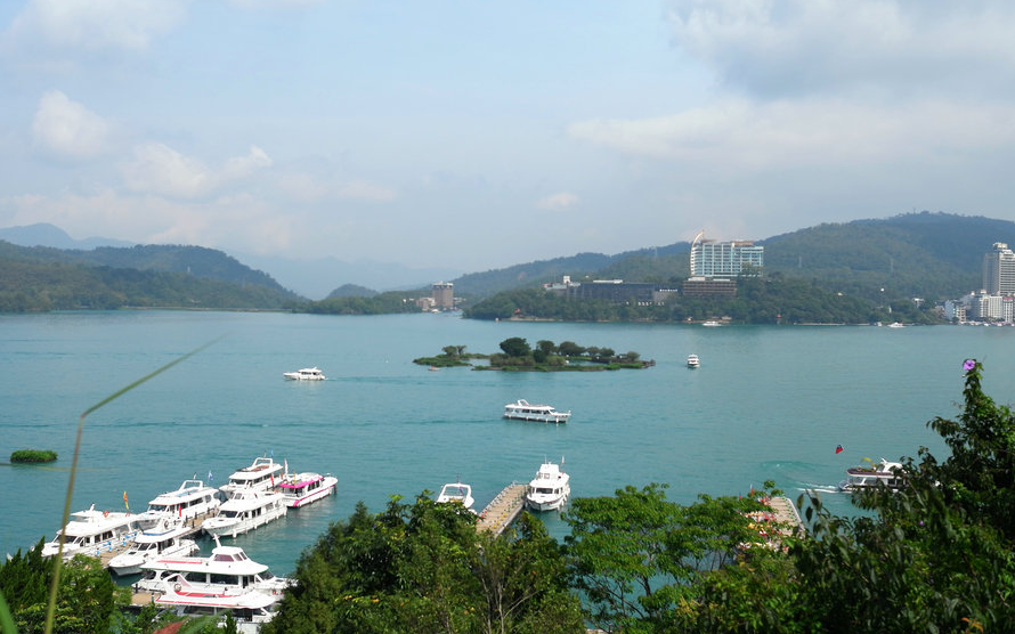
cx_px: 504
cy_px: 300
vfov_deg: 34.4
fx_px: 1023
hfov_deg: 52.8
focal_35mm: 37
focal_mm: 24
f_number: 6.3
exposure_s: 1/1000
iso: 200
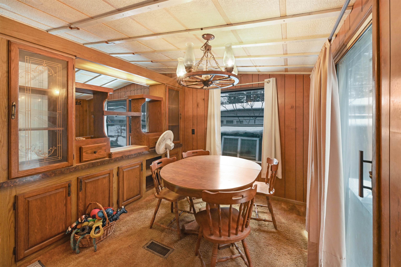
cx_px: 200
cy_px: 134
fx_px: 156
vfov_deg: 81.2
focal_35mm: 14
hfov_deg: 104.3
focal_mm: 14
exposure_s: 1/50
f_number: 14
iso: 2000
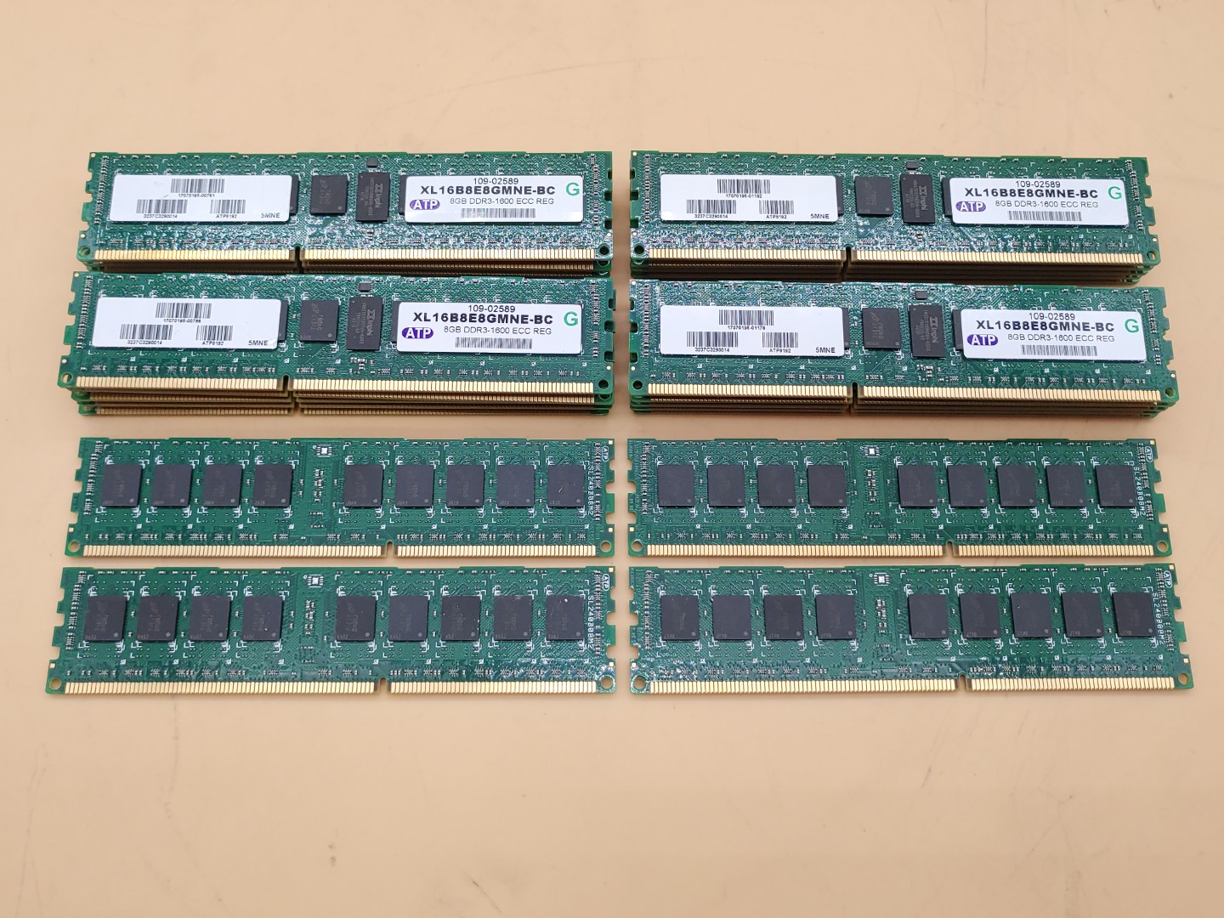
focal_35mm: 31
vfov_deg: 45.4
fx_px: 1096
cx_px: 612
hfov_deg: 58.4
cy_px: 459
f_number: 1.8
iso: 100
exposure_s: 1/120
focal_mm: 4.36
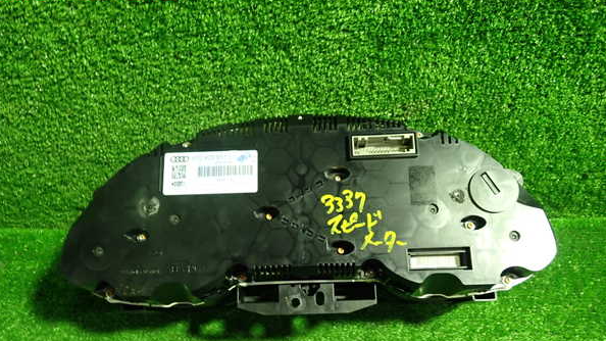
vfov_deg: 35.5
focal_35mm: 33
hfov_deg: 59.5
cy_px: 207
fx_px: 530
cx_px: 302
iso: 400
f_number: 2.3
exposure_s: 1/30
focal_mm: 5.4
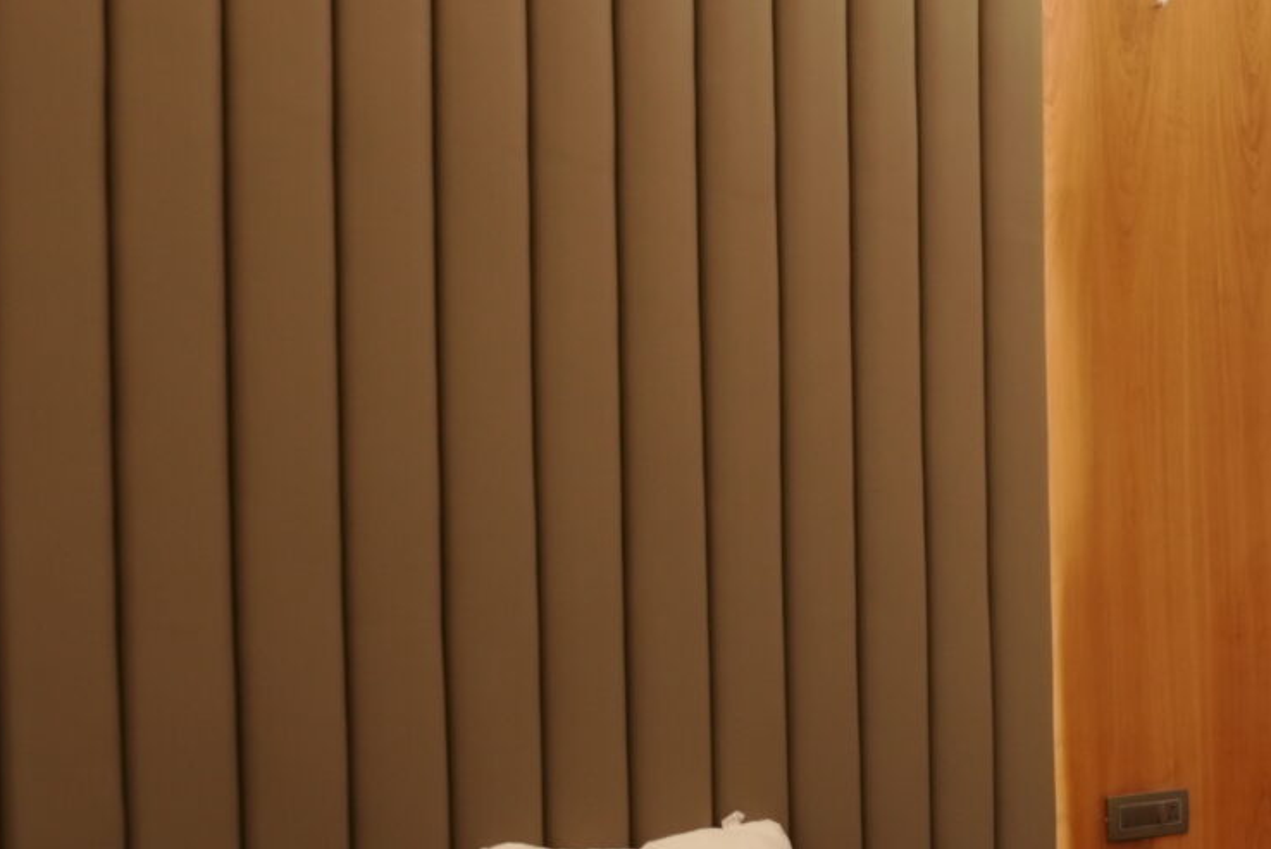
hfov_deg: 30.7
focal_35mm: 59
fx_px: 2084
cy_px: 670
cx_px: 1355
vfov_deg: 22.7
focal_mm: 17
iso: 500
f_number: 2.8
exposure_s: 1/125
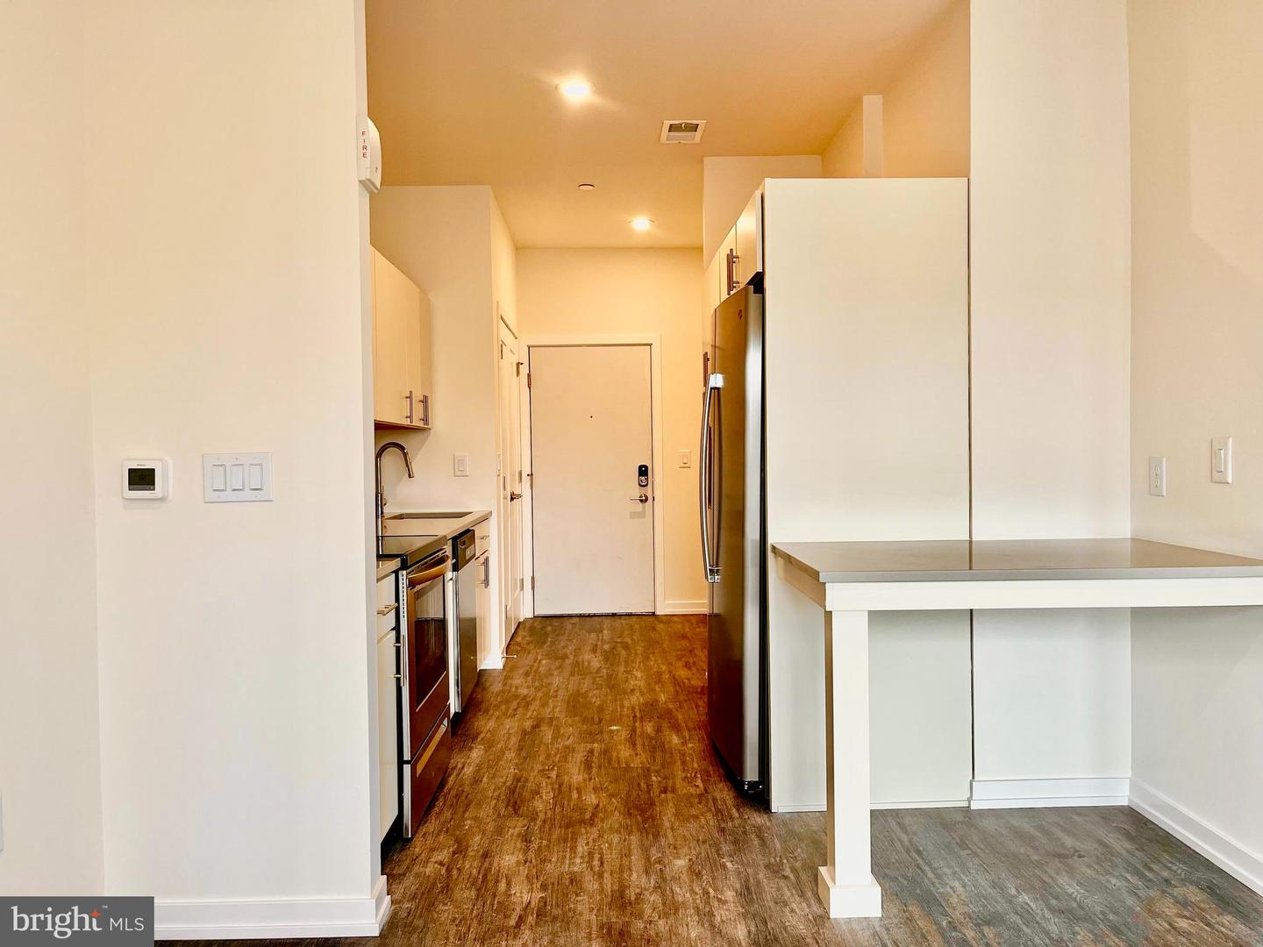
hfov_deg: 67.3
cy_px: 474
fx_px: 949
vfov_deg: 53.1
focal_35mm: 26
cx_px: 632
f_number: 1.6
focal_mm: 5.1
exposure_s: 1/120
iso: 100
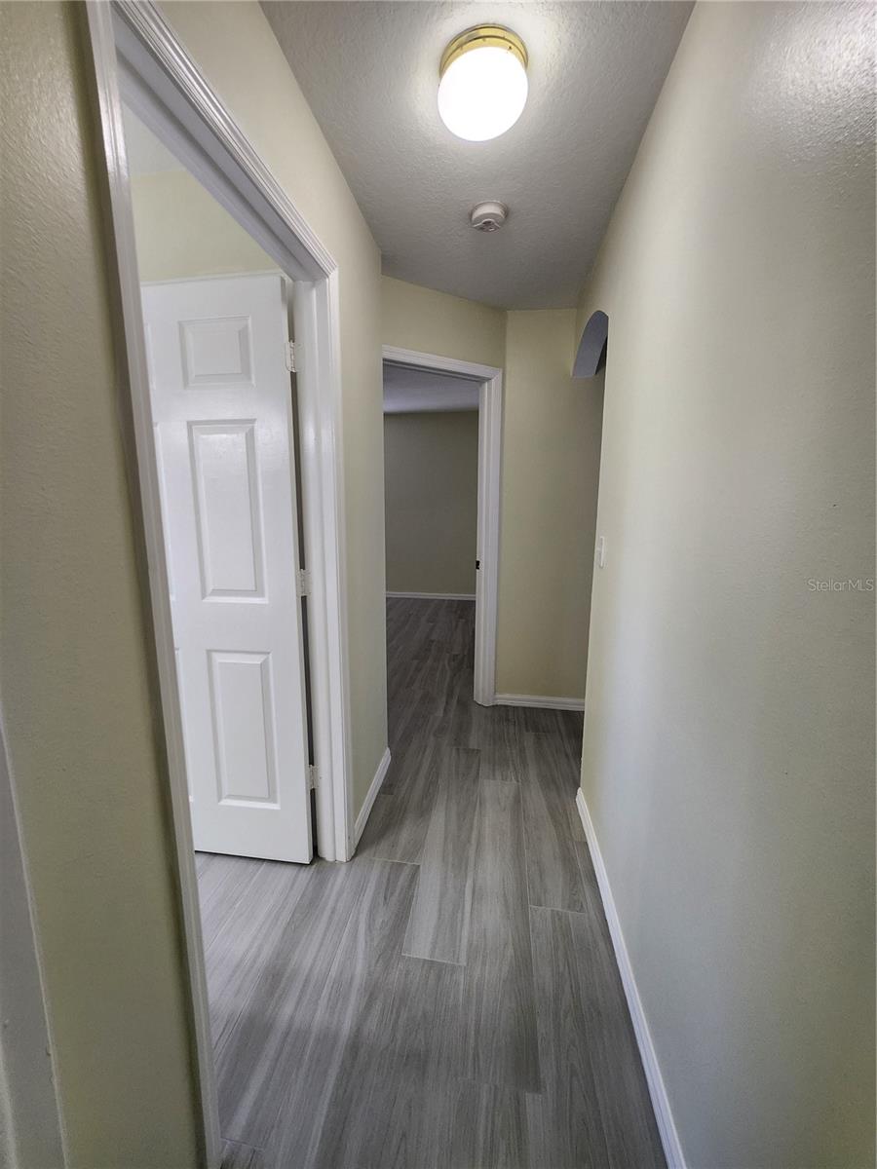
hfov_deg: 89.9
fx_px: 439
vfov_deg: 106.2
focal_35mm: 13
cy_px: 584
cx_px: 438
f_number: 2.2
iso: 100
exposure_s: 1/60
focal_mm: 1.74
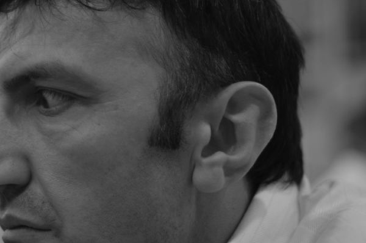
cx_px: 68
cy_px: 116
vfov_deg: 10.7
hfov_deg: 15.9
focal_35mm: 128
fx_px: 1299
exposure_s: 1/100
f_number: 1.4
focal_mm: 50
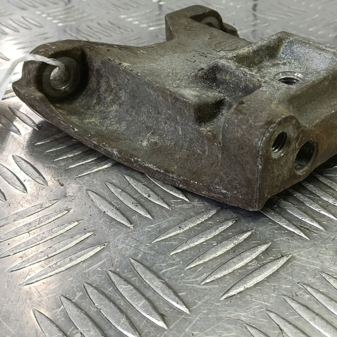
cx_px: 207
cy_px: 108
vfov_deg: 42.2
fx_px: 430
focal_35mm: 39
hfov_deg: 42.6
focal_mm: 4.11
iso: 133
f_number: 1.6
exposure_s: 1/50
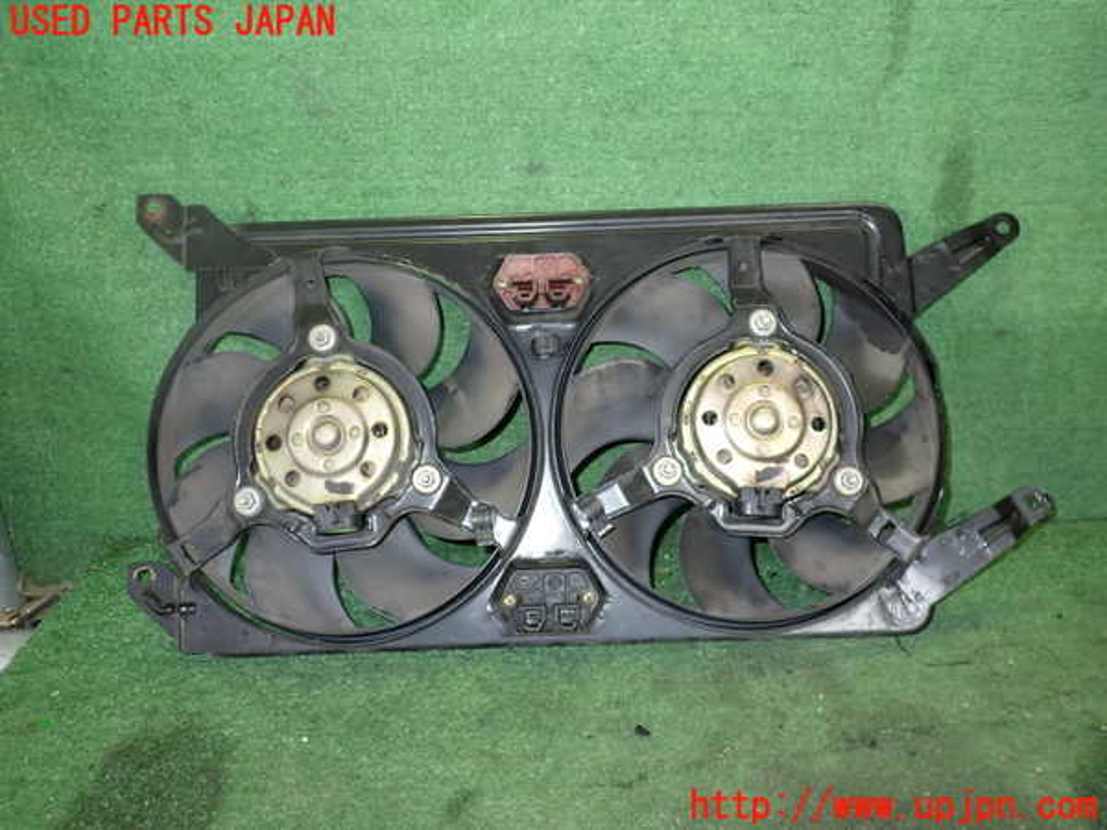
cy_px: 415
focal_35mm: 30
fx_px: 959
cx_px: 554
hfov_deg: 60.0
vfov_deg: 46.8
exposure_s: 1/30
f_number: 2.3
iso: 200
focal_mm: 5.4
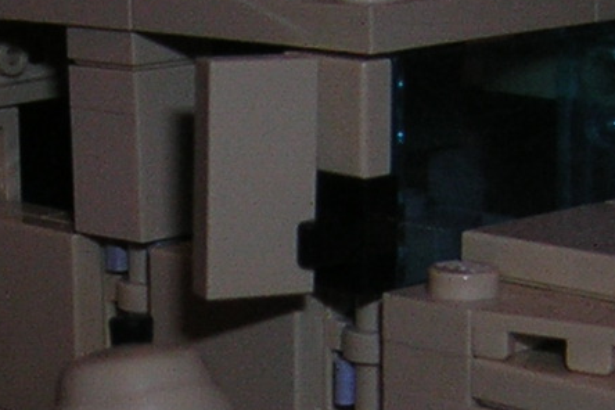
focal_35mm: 135
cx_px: 303
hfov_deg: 15.2
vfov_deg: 10.1
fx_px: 2306
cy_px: 400
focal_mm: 4.7
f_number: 2.6
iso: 50
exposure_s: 1/60.1
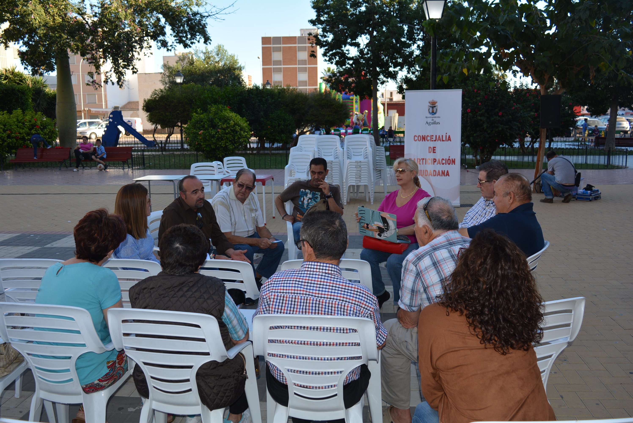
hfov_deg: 57.2
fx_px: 581
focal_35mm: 33
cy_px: 212
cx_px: 316
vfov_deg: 40.0
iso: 100
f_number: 5
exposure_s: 1/200
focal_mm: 22
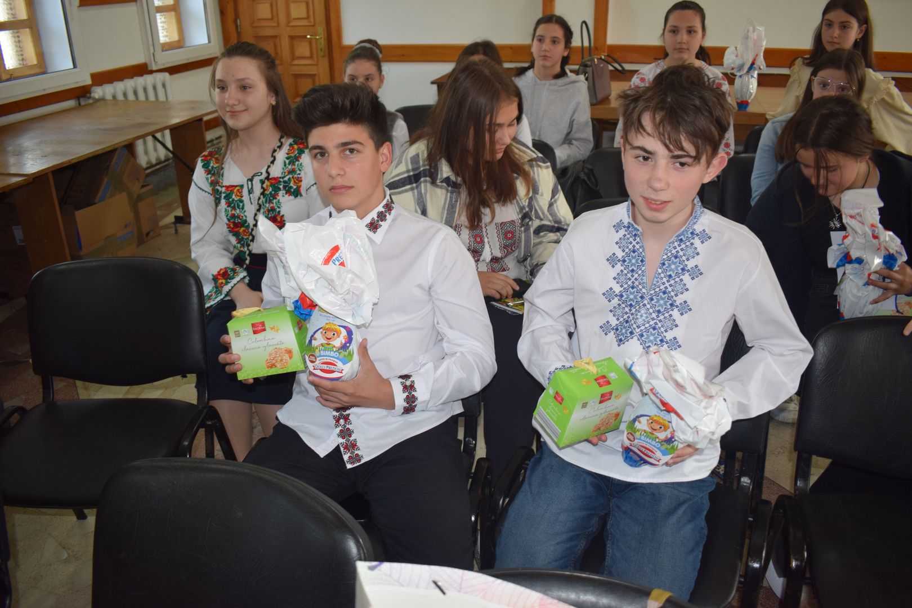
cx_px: 456
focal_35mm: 30
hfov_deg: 61.9
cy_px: 304
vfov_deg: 43.6
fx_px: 760
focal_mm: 20
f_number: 4
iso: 800
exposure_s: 1/60
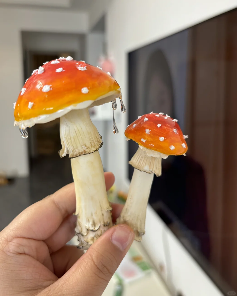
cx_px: 115
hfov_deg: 51.5
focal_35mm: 28
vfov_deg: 62.1
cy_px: 134
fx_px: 245
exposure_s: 1/121
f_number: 1.6
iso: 100
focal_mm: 5.96
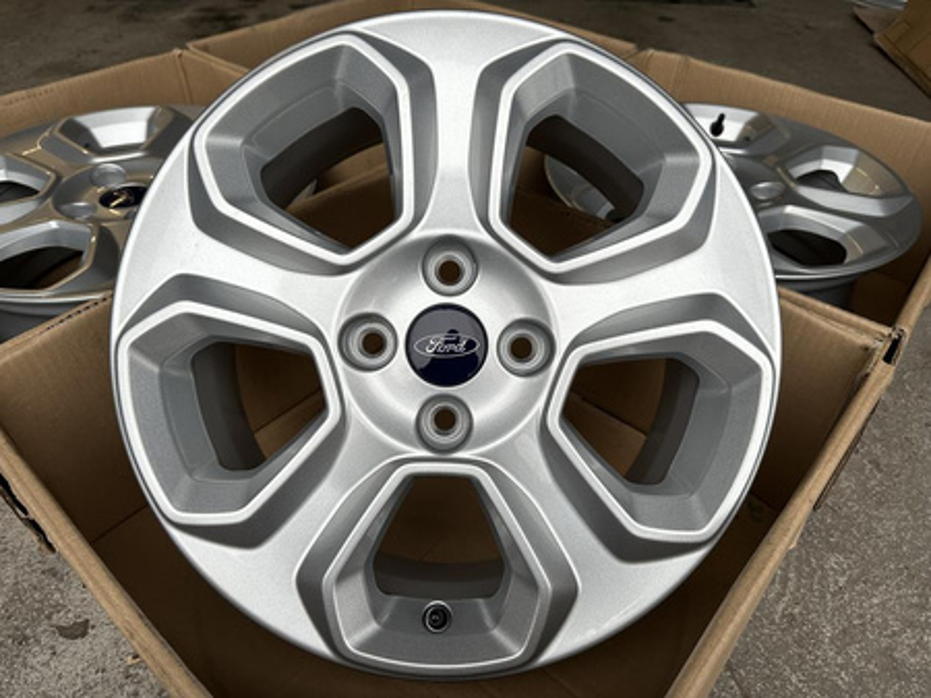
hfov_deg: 71.6
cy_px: 349
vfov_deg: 56.8
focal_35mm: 24
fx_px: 645
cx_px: 466
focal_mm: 6.86
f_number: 1.78
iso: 80
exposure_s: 1/121
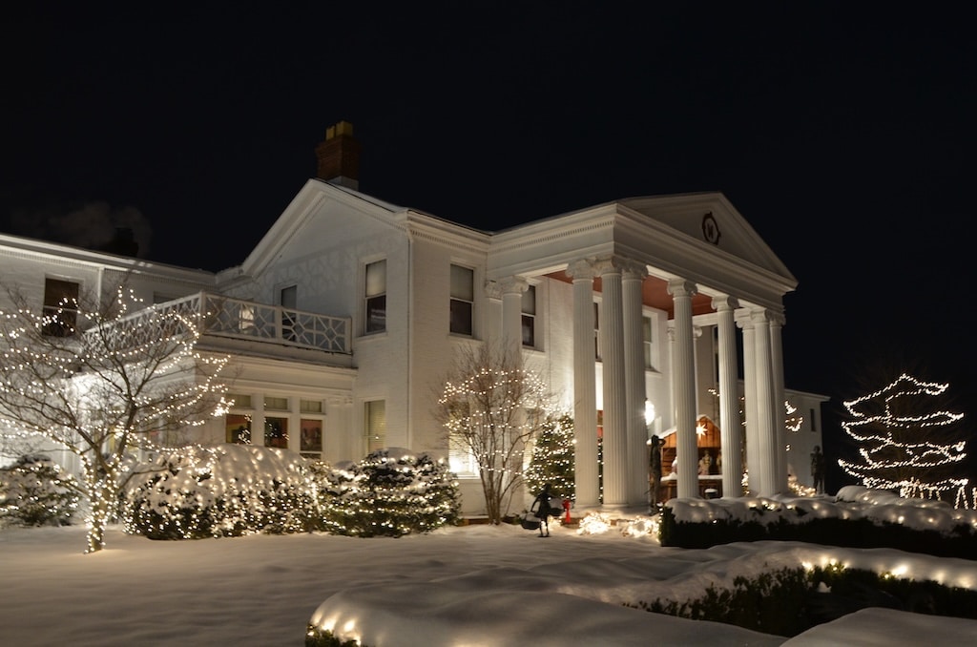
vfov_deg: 47.7
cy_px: 324
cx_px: 488
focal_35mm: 27
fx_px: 731
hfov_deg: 67.5
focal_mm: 18
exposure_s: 1/4
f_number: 5
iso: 800
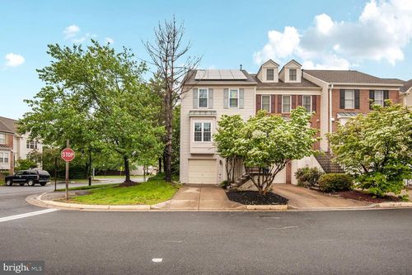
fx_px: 183
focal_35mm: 16
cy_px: 138
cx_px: 206
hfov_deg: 96.8
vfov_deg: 73.7
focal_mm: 16
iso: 200
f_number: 10
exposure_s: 1/160
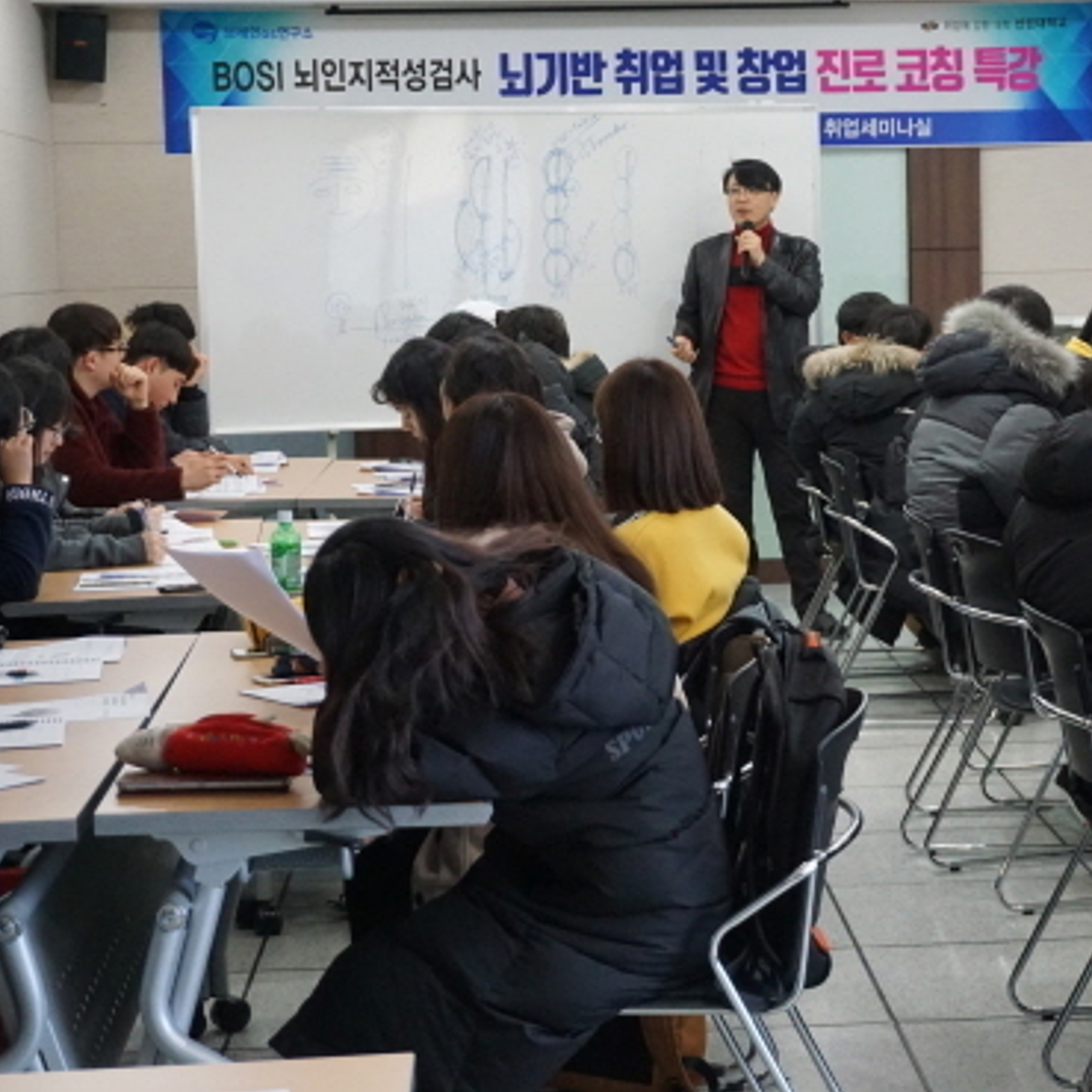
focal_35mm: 81
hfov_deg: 21.2
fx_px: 2891
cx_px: 806
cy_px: 545
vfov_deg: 21.4
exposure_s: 1/125
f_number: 5.6
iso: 3200
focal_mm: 42
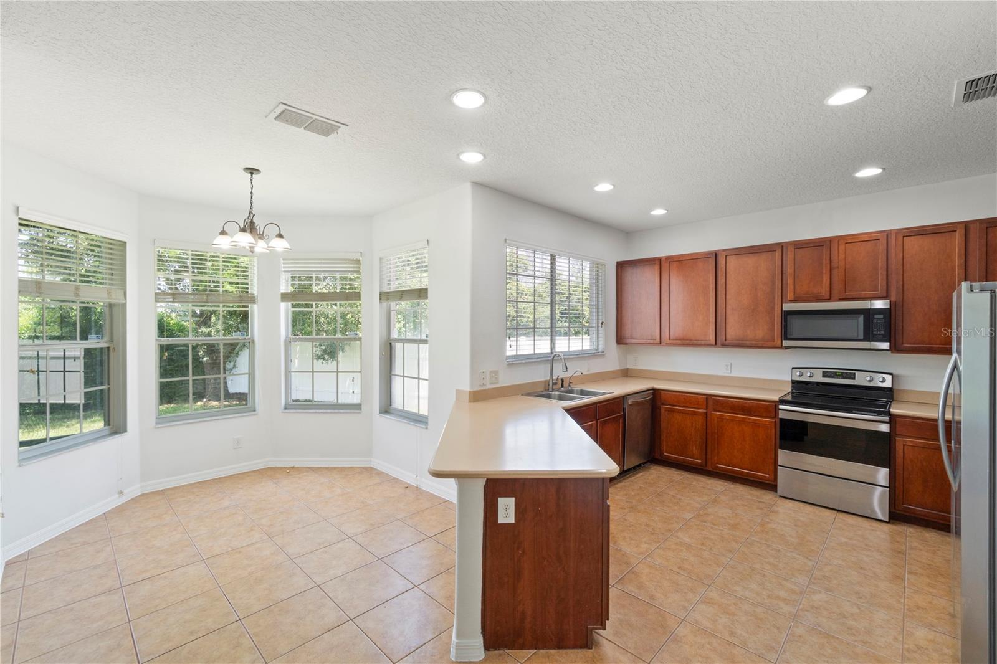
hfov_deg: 100.4
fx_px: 415
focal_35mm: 15
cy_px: 332
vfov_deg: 77.3
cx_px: 498
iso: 200
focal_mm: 10
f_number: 9
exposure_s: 1/8
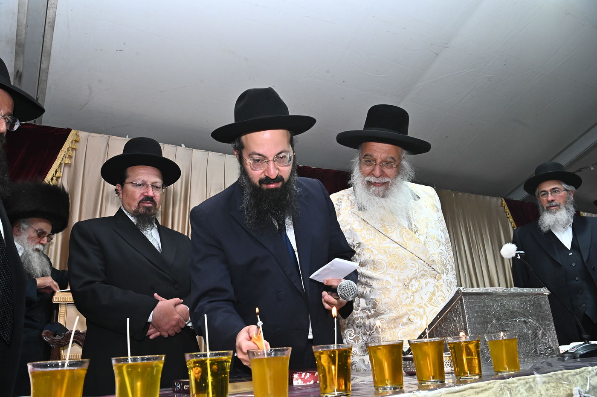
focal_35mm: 30
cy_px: 198
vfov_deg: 43.6
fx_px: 497
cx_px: 298
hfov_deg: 62.0
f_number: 10
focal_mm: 30
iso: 2500
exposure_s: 1/160
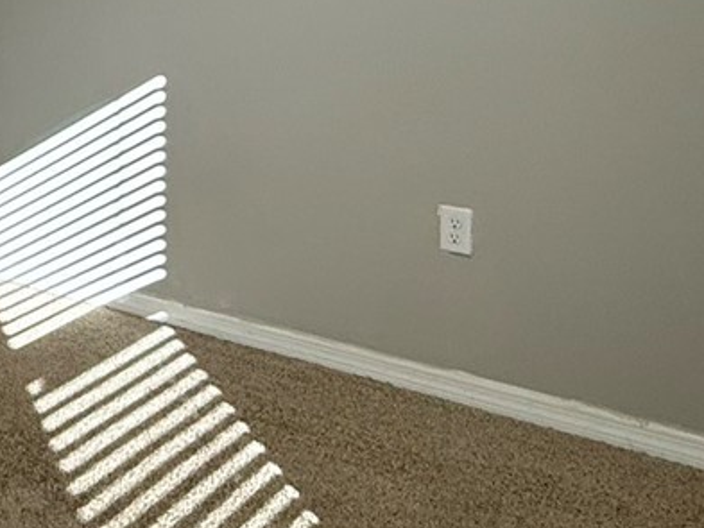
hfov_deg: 29.8
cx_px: -99
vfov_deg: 24.4
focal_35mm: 57
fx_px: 1160
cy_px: -11
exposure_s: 1/120
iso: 100
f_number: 2.2
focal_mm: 2.22
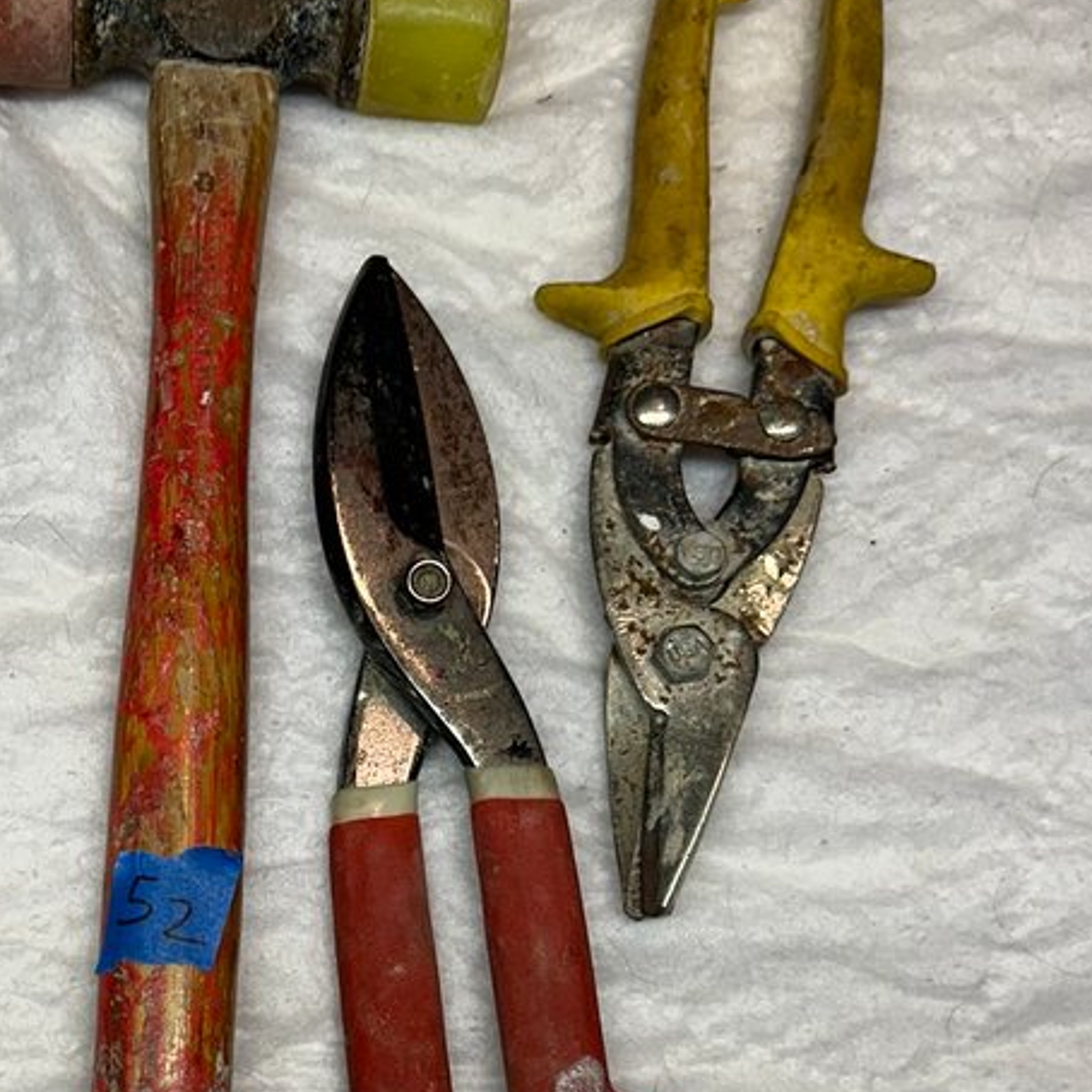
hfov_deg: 31.7
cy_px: 829
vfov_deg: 31.6
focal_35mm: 53
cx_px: 283
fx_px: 1892
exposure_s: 1/120
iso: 125
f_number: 1.78
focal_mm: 6.86
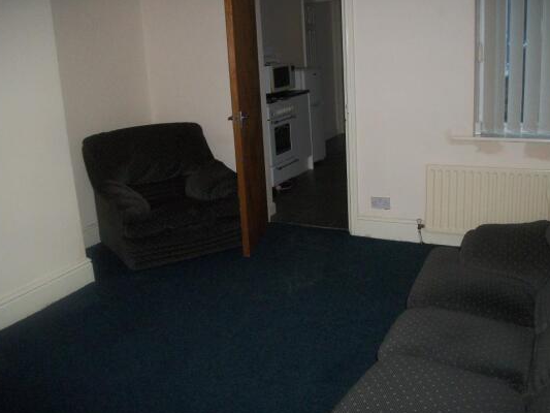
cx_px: 270
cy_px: 206
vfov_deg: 40.7
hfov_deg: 52.6
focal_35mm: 35
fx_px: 556
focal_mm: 5.7
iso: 250
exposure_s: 1/30
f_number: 2.9
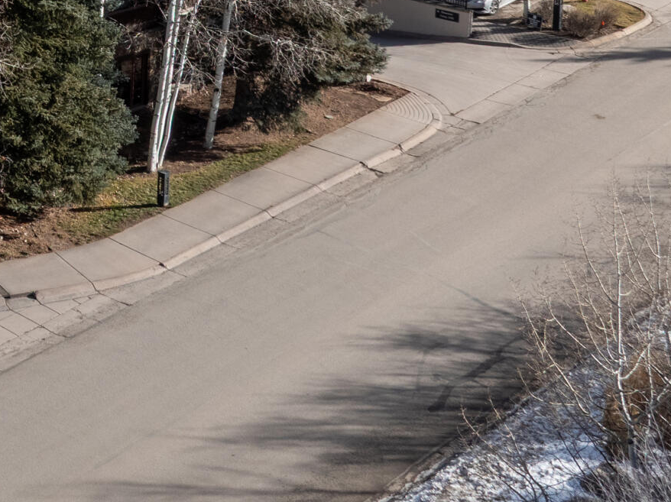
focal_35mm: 82
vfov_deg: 15.8
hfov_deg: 20.0
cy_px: -351
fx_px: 1588
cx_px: -387
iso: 100
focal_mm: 12.29
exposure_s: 1/1250
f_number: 5.6
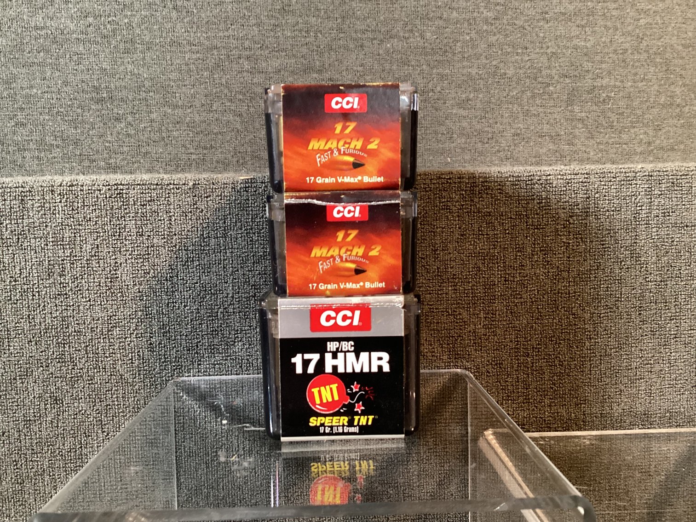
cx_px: 348
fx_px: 623
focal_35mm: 31
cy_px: 261
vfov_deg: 45.4
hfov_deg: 58.3
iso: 320
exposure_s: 1/30
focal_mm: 3.3
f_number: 2.4
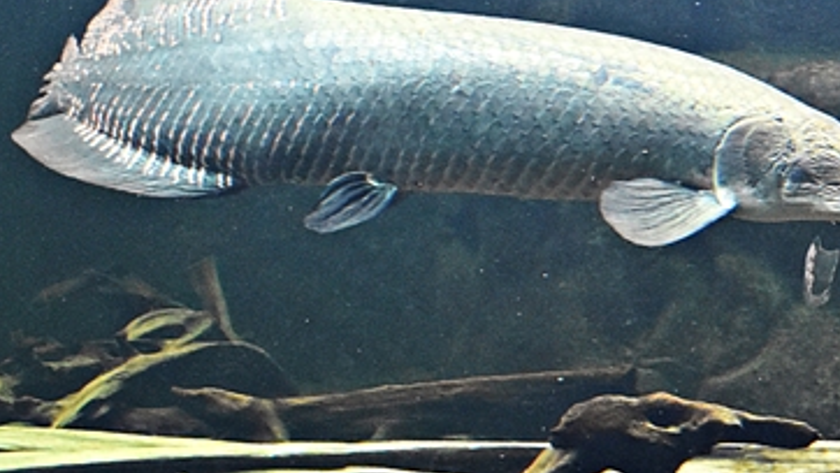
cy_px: 119
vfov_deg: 15.1
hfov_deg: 24.1
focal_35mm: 80
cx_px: 1005
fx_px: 1783
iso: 2800
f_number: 3.5
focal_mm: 18
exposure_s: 1/60
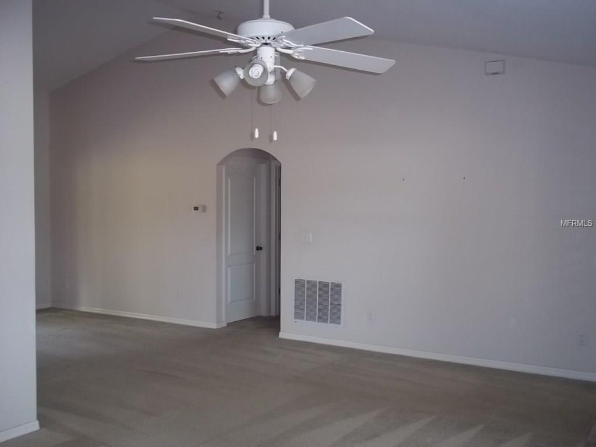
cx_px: 298
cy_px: 224
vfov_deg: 39.7
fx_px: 620
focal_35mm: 36
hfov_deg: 51.4
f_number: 3.1
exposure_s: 1/30
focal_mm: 6.5
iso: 160
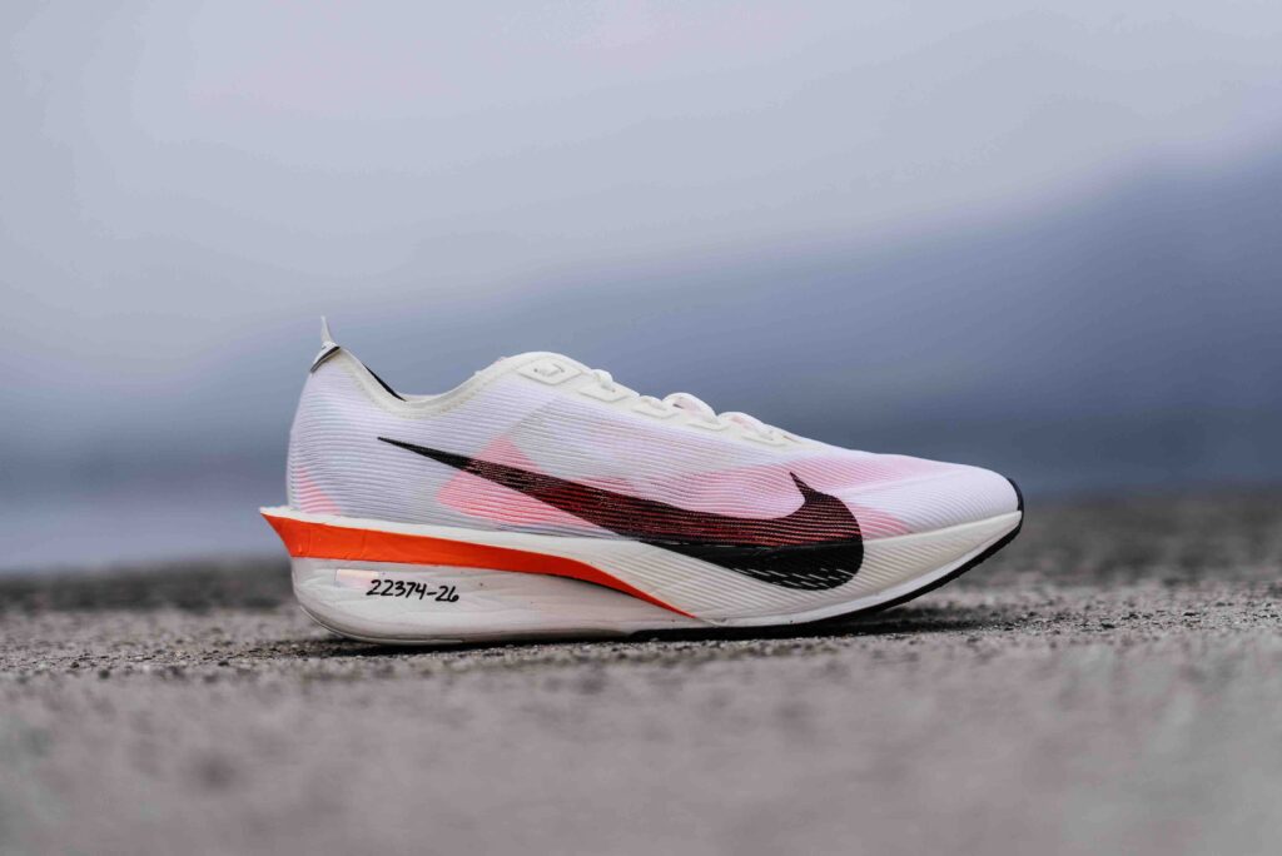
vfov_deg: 13.1
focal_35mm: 105
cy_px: 428
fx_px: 3741
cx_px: 641
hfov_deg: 19.4
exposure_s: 1/800
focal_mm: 105
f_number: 4
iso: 200
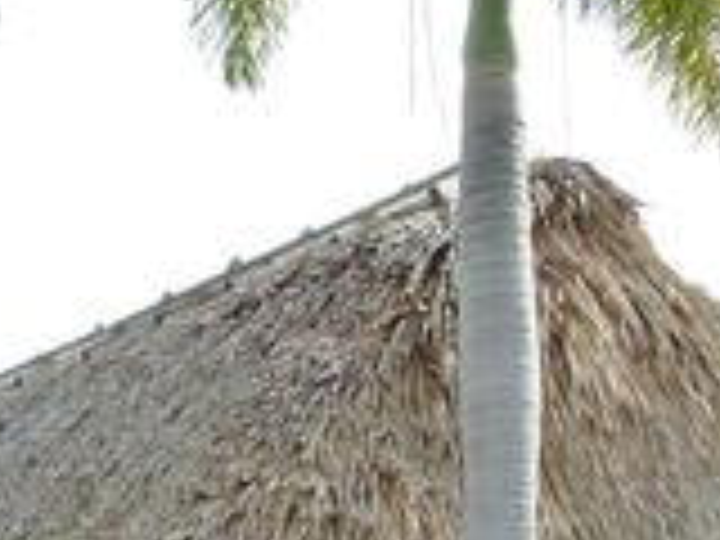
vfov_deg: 17.3
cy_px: 781
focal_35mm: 78
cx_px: 405
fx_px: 1622
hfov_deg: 25.0
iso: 100
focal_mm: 4.5
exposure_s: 1/400
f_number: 4
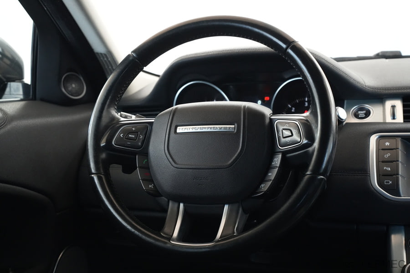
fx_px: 547
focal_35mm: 48
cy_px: 136
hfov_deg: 41.1
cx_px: 205
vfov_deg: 28.1
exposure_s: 1/200
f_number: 6.3
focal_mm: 48
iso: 6400
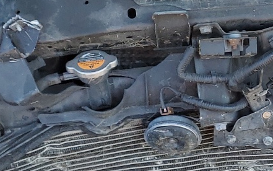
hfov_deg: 20.2
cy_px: 32
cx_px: 269
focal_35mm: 100
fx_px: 744
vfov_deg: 13.0
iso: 50
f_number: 1.5
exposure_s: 1/357
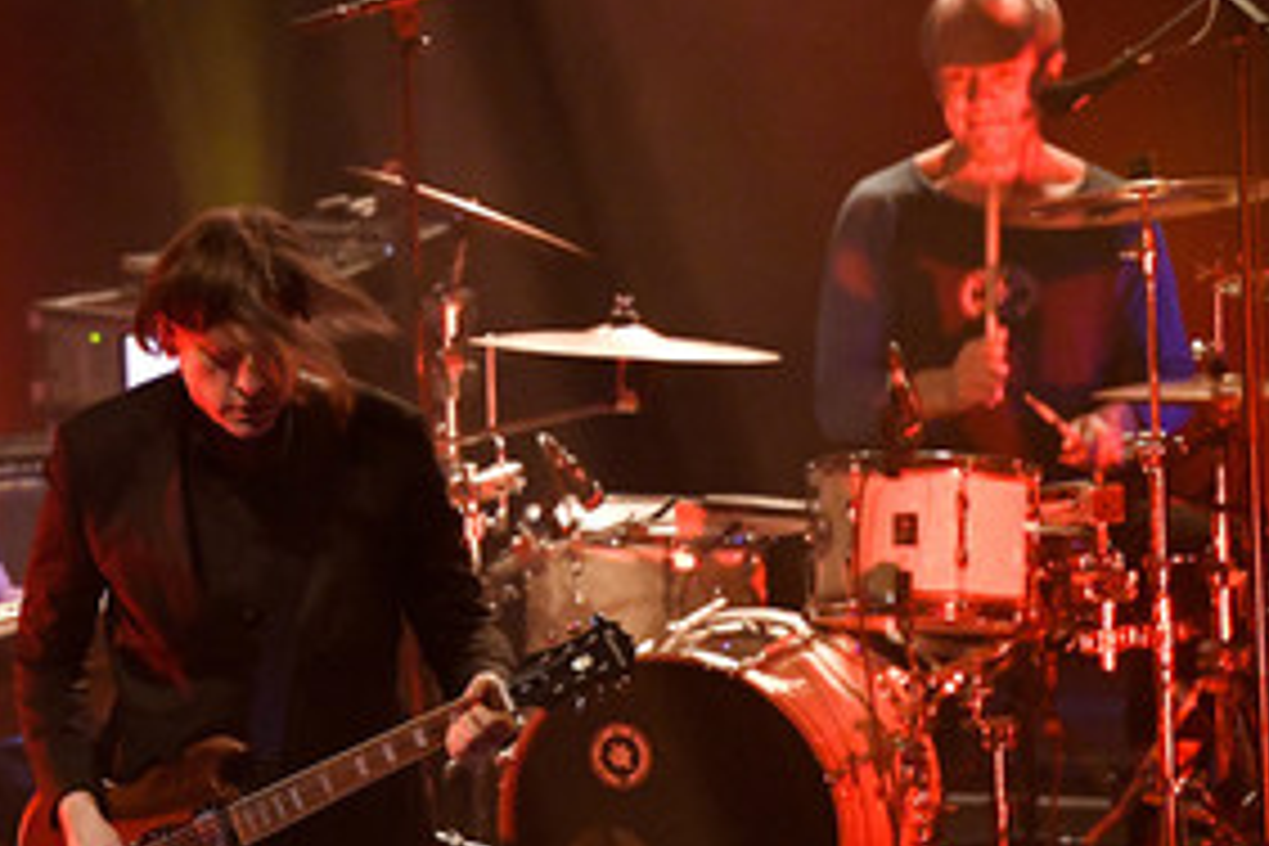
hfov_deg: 6.4
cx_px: 281
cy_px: 590
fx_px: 11279
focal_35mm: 320
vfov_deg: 4.3
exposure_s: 1/200
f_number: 2.8
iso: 6400
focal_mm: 200
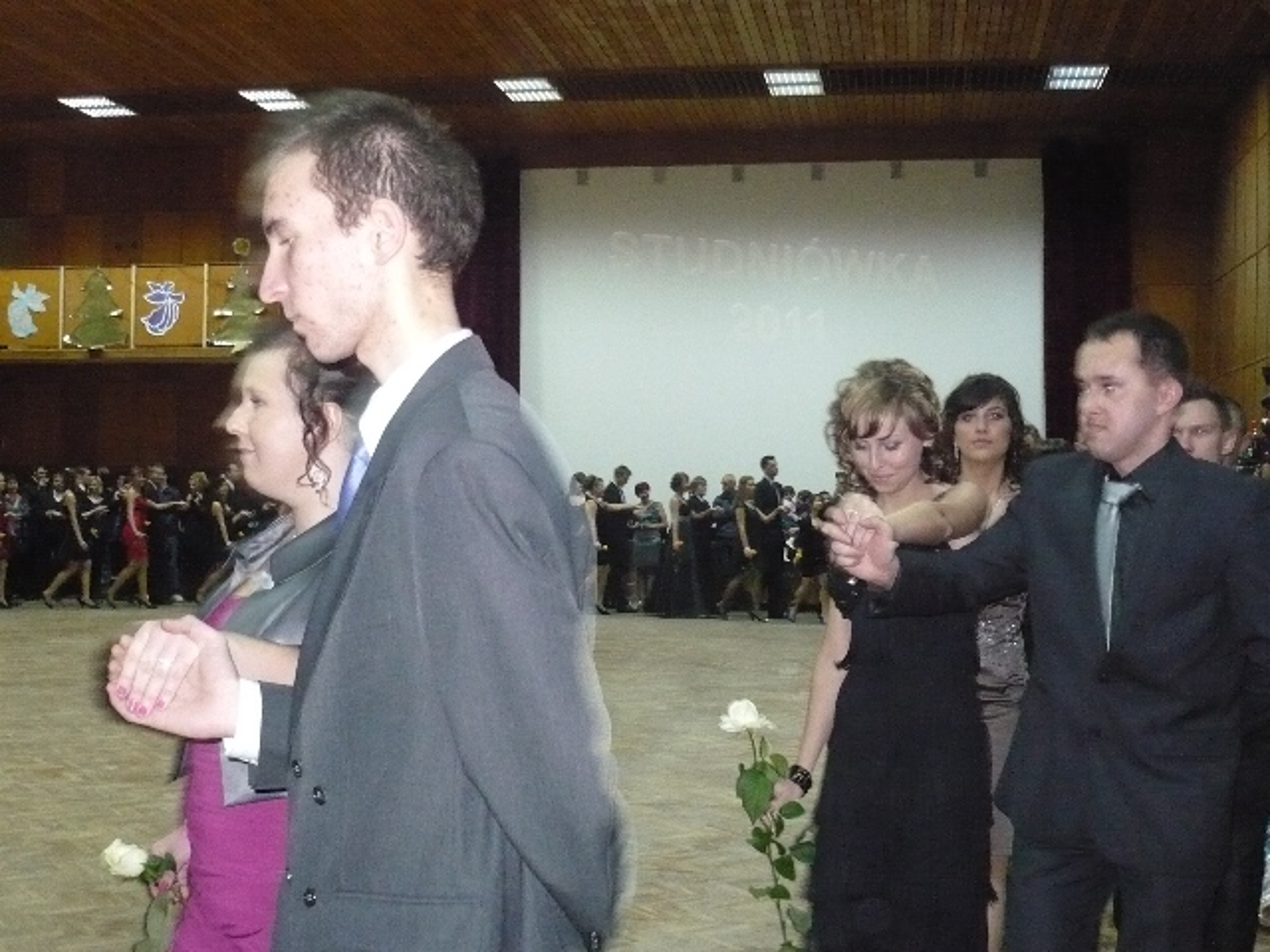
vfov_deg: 33.6
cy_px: 476
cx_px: 635
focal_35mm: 43
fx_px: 1578
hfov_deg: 43.9
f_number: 2.8
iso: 500
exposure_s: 1/30
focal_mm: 5.8
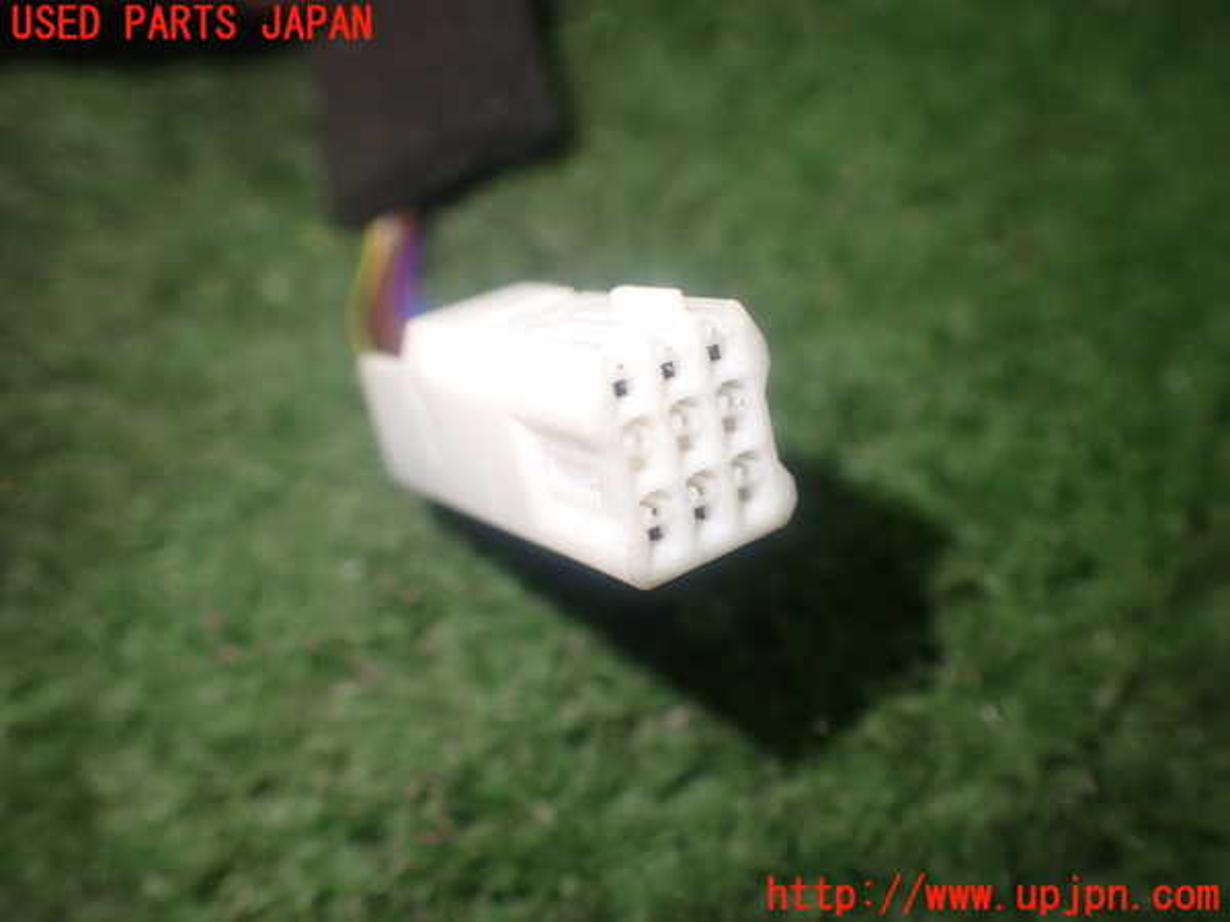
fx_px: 1279
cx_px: 615
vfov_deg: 39.7
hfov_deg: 51.4
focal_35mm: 36
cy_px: 461
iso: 160
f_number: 2.5
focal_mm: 6.37
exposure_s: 1/80
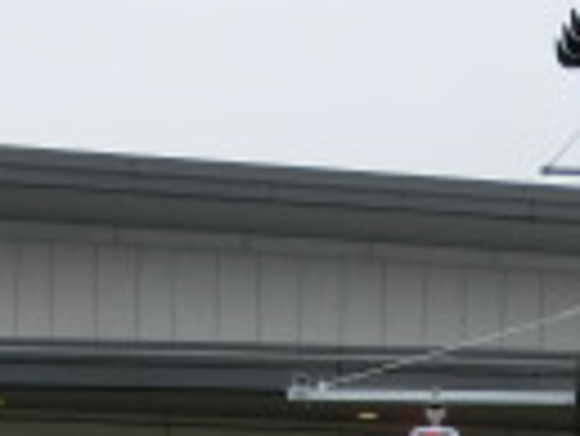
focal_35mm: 169
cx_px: 796
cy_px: 674
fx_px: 2834
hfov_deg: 11.3
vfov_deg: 8.6
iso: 80
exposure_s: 1/200
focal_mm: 6
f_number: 3.9
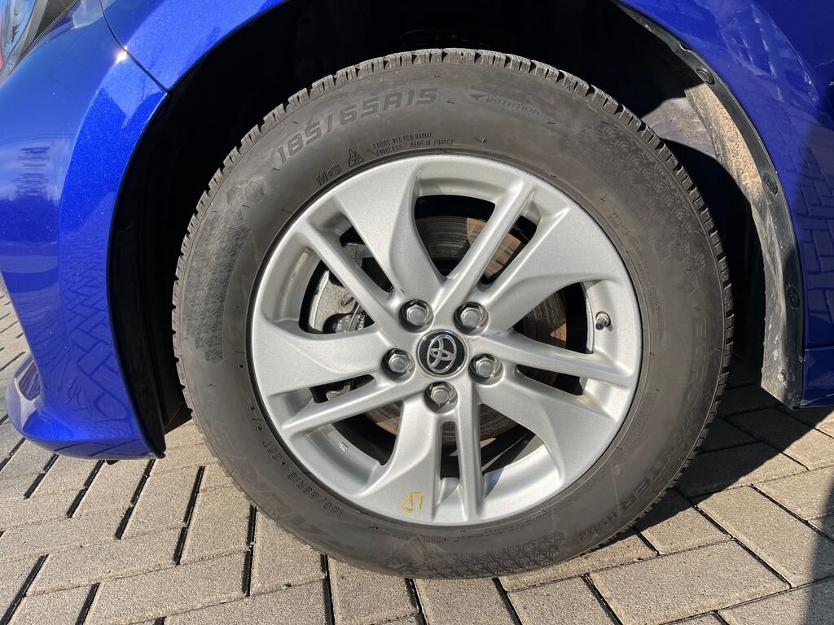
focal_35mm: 26
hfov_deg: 67.3
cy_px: 312
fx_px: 626
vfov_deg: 53.1
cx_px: 417
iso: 50
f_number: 1.6
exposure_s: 1/1748
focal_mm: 5.1
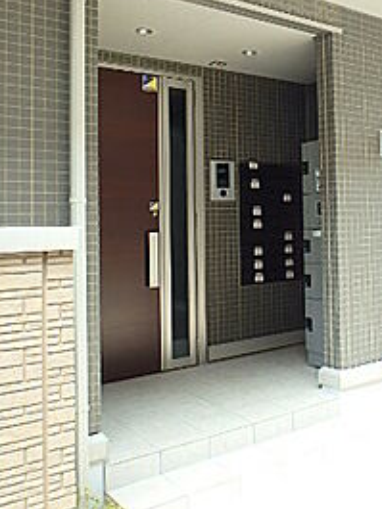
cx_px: 311
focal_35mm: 38
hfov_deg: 36.3
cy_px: 198
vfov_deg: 48.6
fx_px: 559
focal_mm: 3.7
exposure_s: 1/100
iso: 125
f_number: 3.5
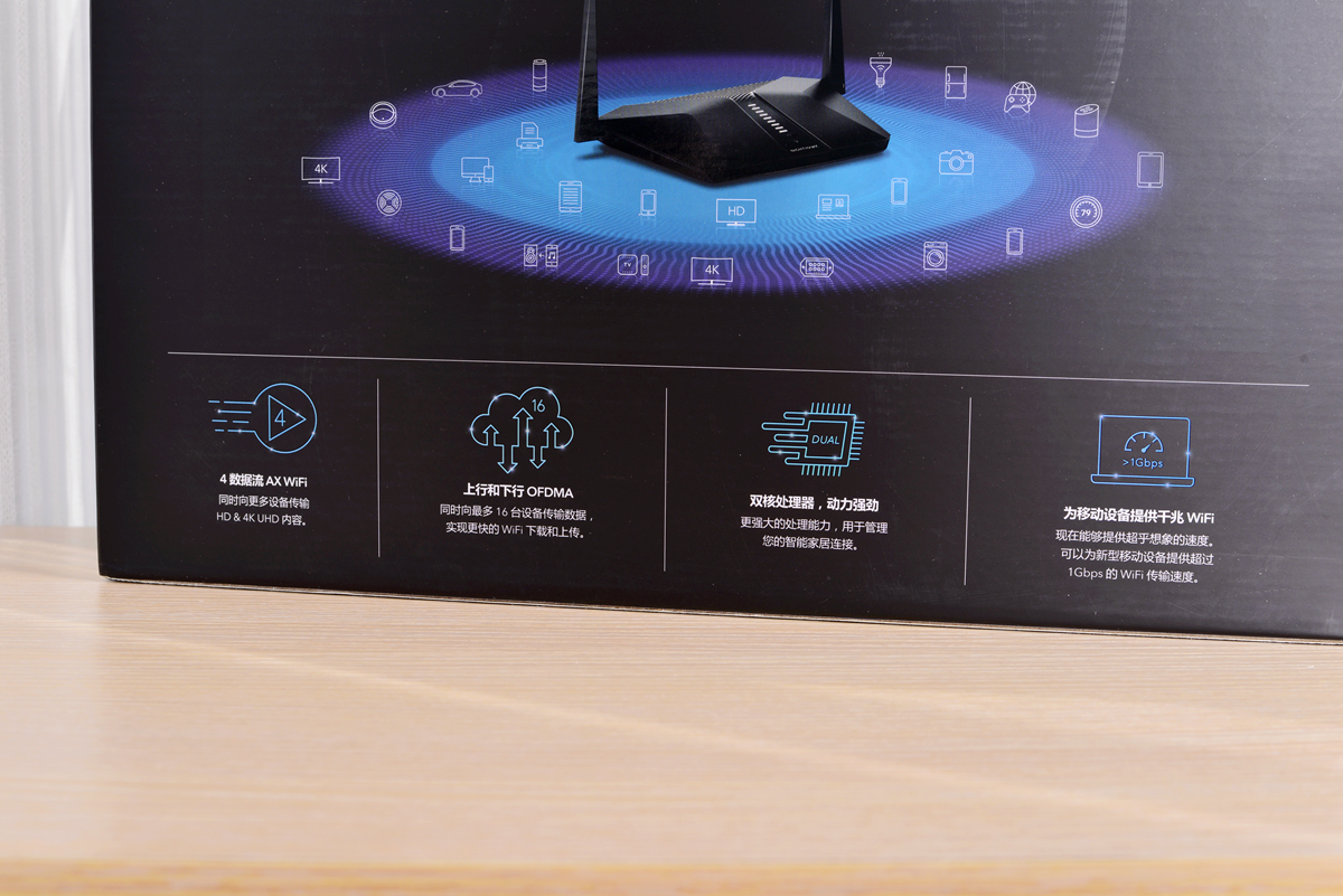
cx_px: 672
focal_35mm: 50
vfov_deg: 27.0
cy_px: 448
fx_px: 1866
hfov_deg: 39.6
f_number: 11
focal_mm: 50
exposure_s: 1/100
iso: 250
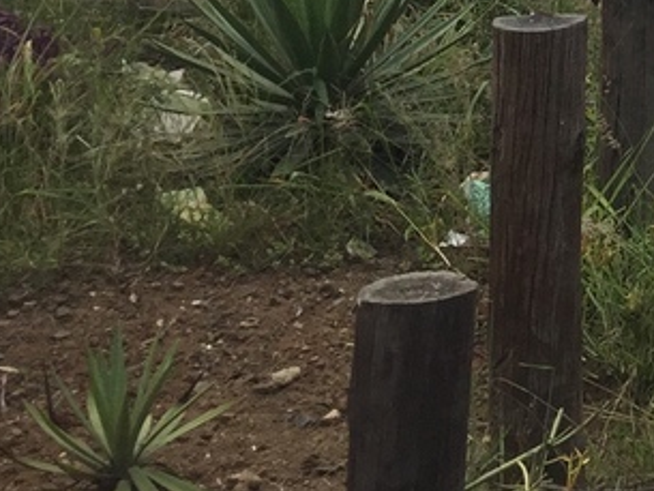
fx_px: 2155
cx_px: 1070
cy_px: -285
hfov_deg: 15.5
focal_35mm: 114
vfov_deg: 12.3
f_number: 2.2
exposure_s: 1/3597
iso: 32
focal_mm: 4.15
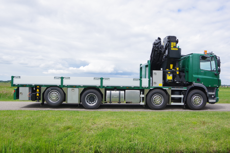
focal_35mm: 31
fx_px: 198
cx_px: 115
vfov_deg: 42.3
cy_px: 76
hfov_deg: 60.3
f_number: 9
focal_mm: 21
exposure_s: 1/200
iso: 200
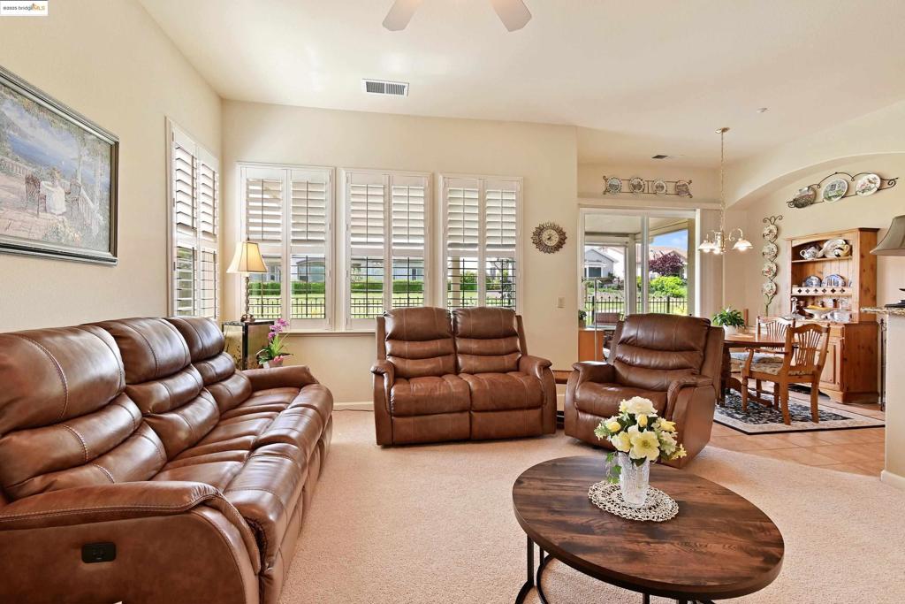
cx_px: 452
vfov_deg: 77.3
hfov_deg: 100.4
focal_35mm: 15
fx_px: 377
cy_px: 302
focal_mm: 10
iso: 200
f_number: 8
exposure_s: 1/1.3
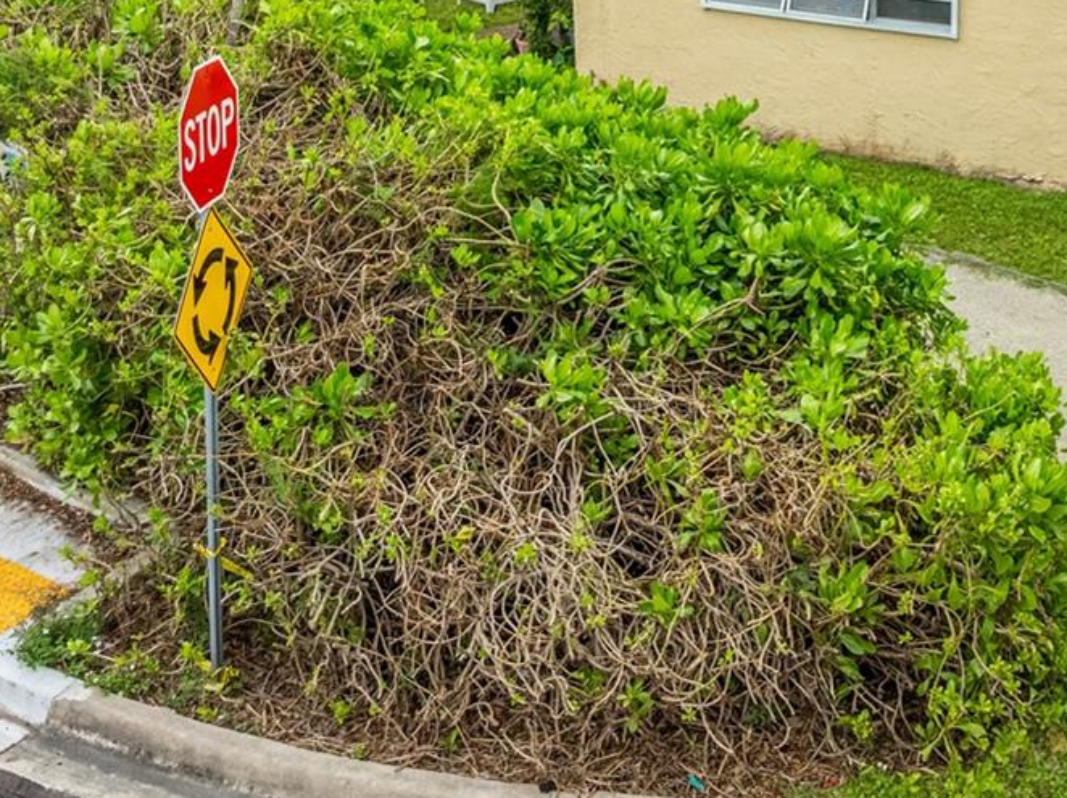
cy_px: -75
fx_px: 1786
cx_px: 814
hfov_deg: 32.6
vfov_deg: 23.6
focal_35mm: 58
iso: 100
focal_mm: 12.29
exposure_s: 1/320
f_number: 5
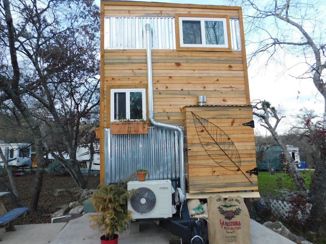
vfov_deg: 58.9
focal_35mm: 23
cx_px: 163
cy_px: 122
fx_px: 217
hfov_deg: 73.9
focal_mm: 4
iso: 125
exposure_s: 1/160
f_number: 3
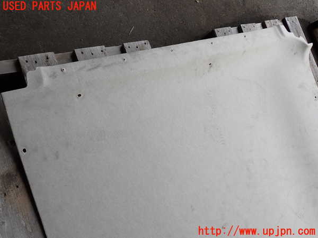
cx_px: 159
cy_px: 119
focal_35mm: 30
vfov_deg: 46.8
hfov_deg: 60.0
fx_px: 276
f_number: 3.2
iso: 100
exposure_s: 1/400
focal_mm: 5.4
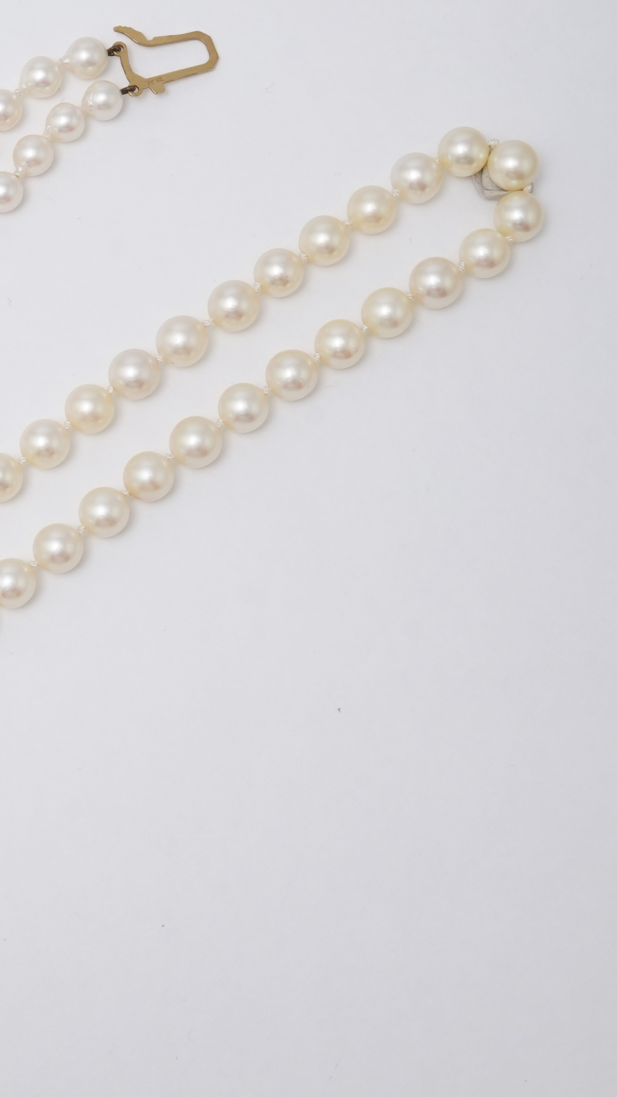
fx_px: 2588
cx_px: -199
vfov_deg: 23.9
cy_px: 528
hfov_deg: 13.1
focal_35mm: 89
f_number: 22
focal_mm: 30
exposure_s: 1/125
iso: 400
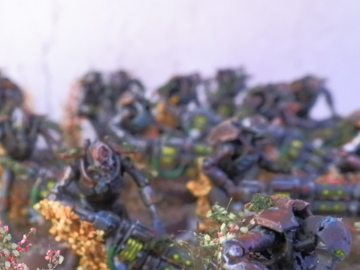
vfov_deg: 30.3
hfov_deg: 39.6
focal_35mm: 47
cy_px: 207
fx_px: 489
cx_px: 100
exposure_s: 1/60
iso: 400
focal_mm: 5
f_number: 3.1
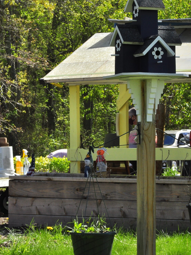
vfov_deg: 10.6
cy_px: 170
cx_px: 84
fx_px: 1367
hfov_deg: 8.0
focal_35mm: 186
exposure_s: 1/125
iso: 400
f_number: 22
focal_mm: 75
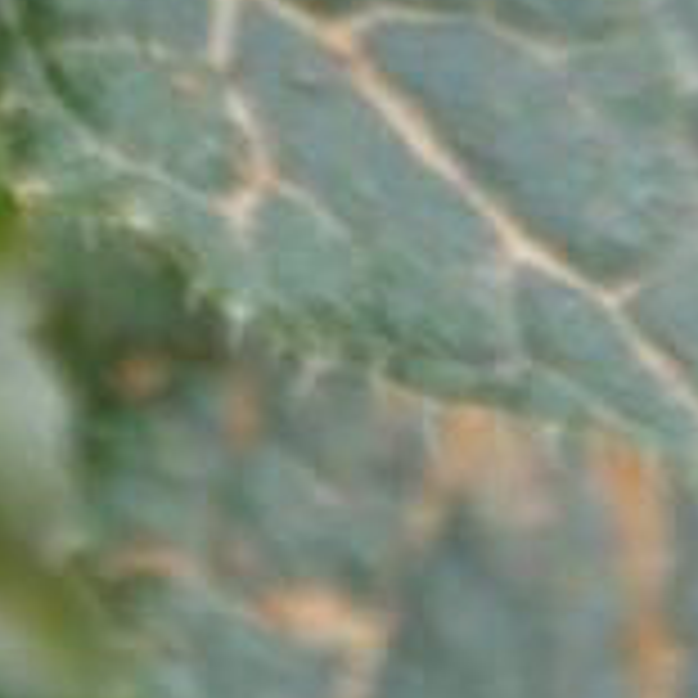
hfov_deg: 1.6
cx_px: 1000
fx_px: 25197
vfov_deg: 1.6
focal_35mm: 1105
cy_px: -1112
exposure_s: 1/80
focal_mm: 105
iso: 200
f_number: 5.6
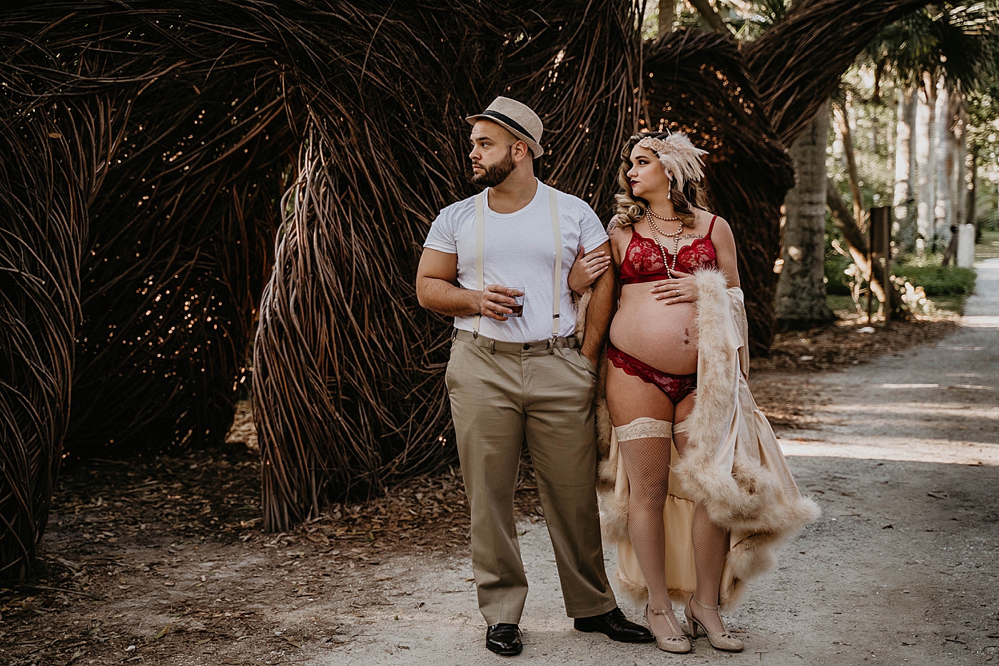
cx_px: 500
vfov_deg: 26.5
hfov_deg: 38.9
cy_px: 333
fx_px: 1415
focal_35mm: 51
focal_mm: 51
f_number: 2.8
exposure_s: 1/320
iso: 1250
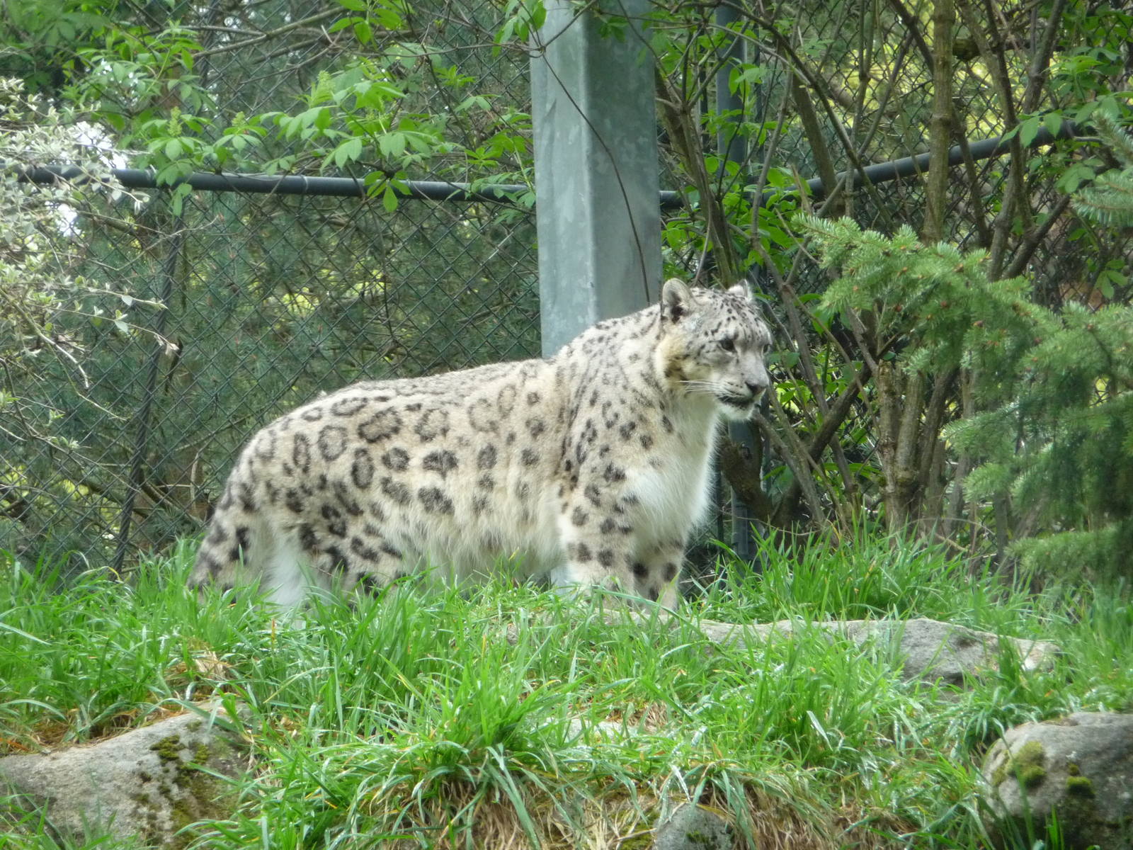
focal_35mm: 280
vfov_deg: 5.3
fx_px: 9165
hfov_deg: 7.1
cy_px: 425
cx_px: 566
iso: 400
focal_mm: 47
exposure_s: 1/100
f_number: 4.9
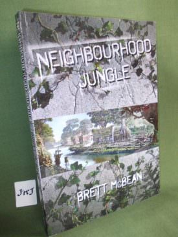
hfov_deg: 49.7
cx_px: 89
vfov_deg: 63.5
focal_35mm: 28
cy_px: 118
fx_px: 192
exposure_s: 1/25
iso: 200
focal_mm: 4
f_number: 2.7
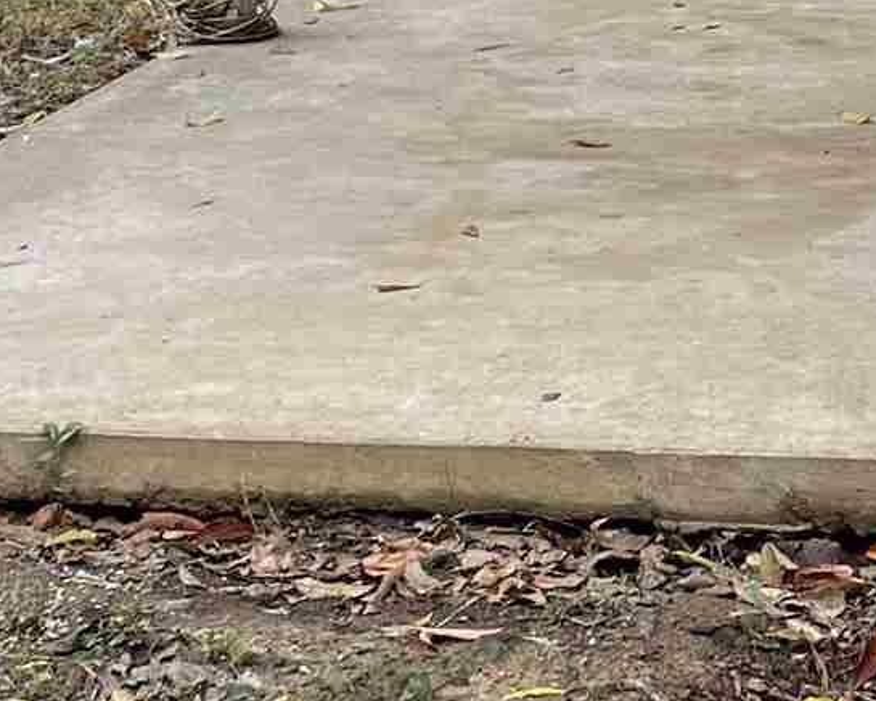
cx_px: 844
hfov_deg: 13.3
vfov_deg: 10.6
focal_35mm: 143
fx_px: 3707
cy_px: -222
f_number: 1.6
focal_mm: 4.2
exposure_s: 1/121
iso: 40
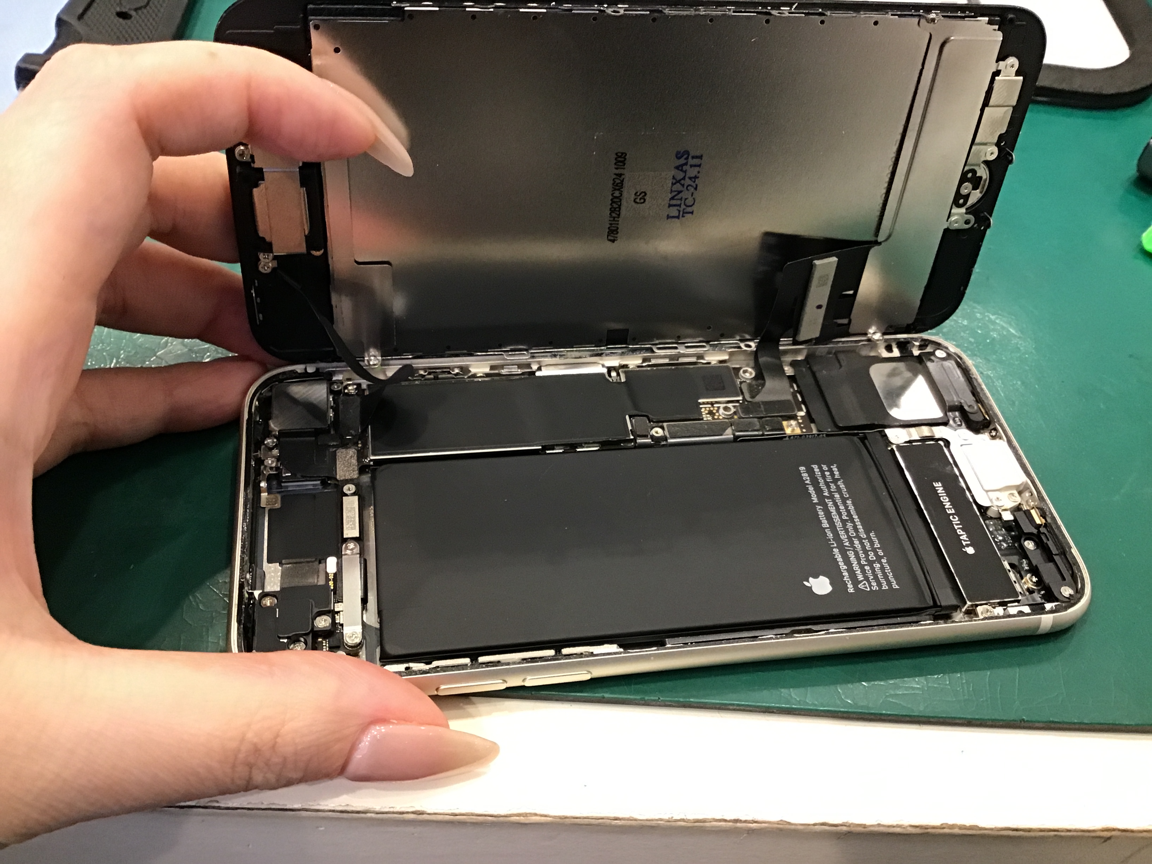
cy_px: 432
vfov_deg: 45.4
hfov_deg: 58.4
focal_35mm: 31
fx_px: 1032
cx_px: 576
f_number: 2.4
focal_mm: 3.3
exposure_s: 1/30
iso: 125
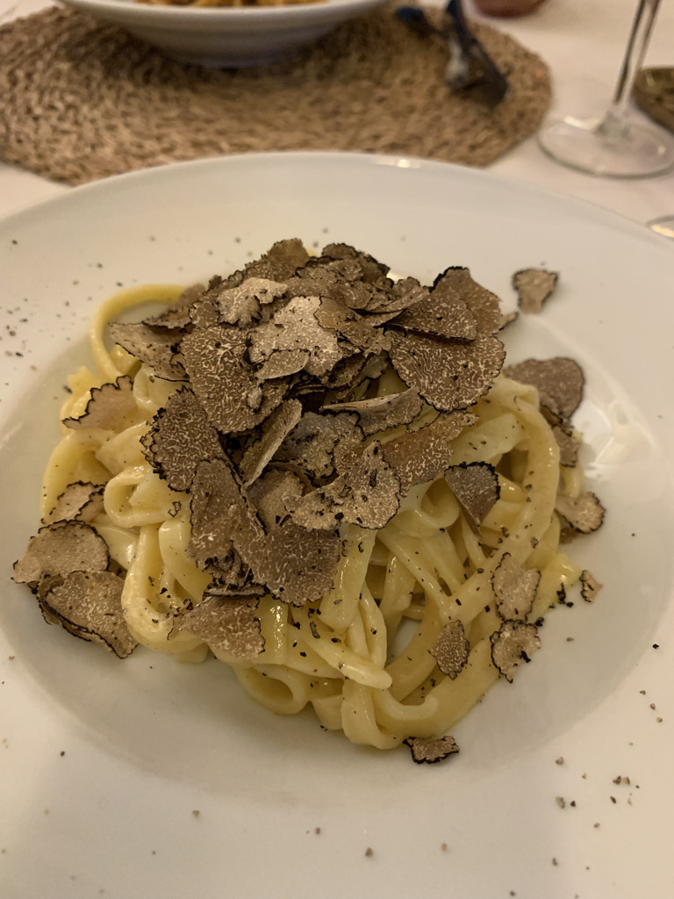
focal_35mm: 26
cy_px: 450
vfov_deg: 67.3
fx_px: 675
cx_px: 337
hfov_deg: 53.1
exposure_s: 1/33
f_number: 1.8
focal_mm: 4.25
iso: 400
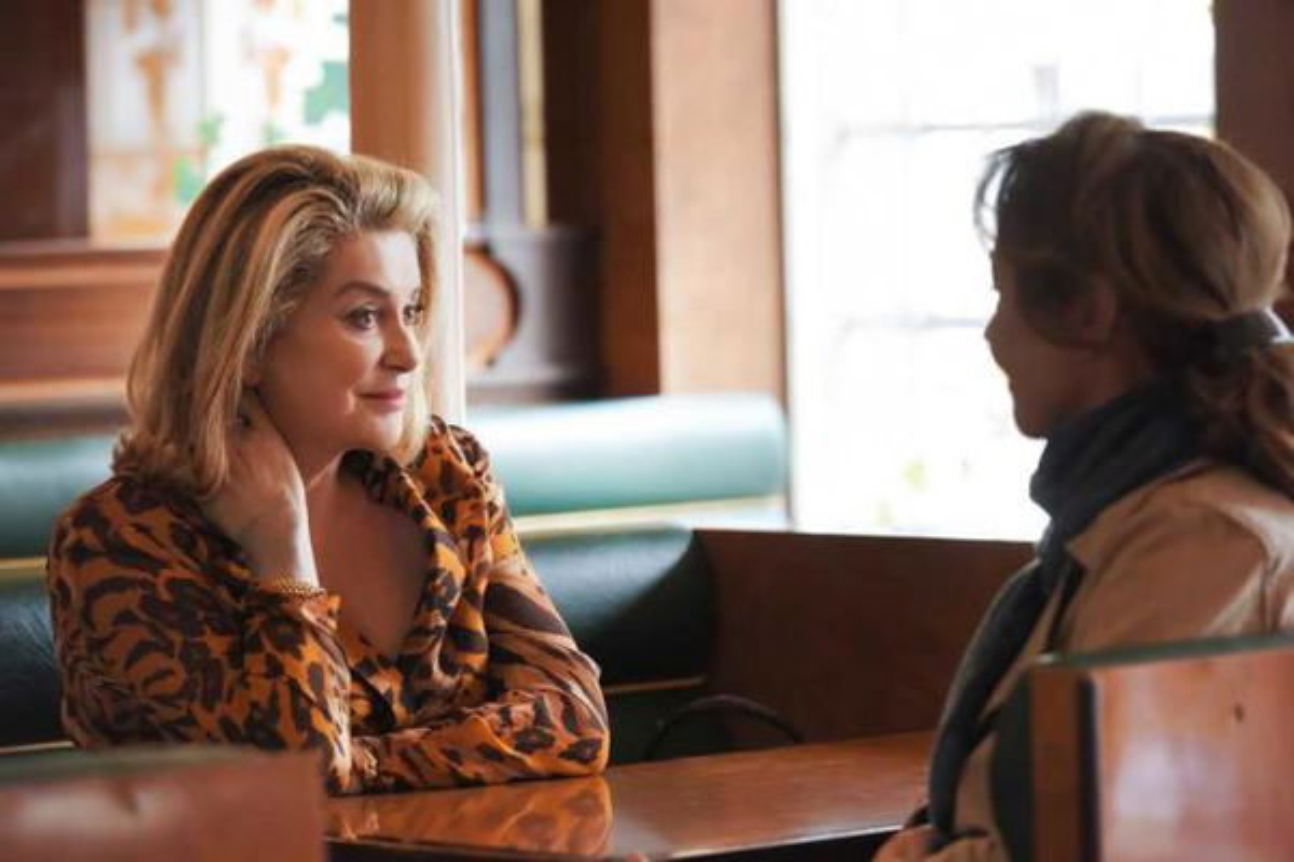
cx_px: 647
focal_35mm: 175
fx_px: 6290
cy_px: 431
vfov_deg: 7.8
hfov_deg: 11.7
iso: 1250
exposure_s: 1/100
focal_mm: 175
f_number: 4.5
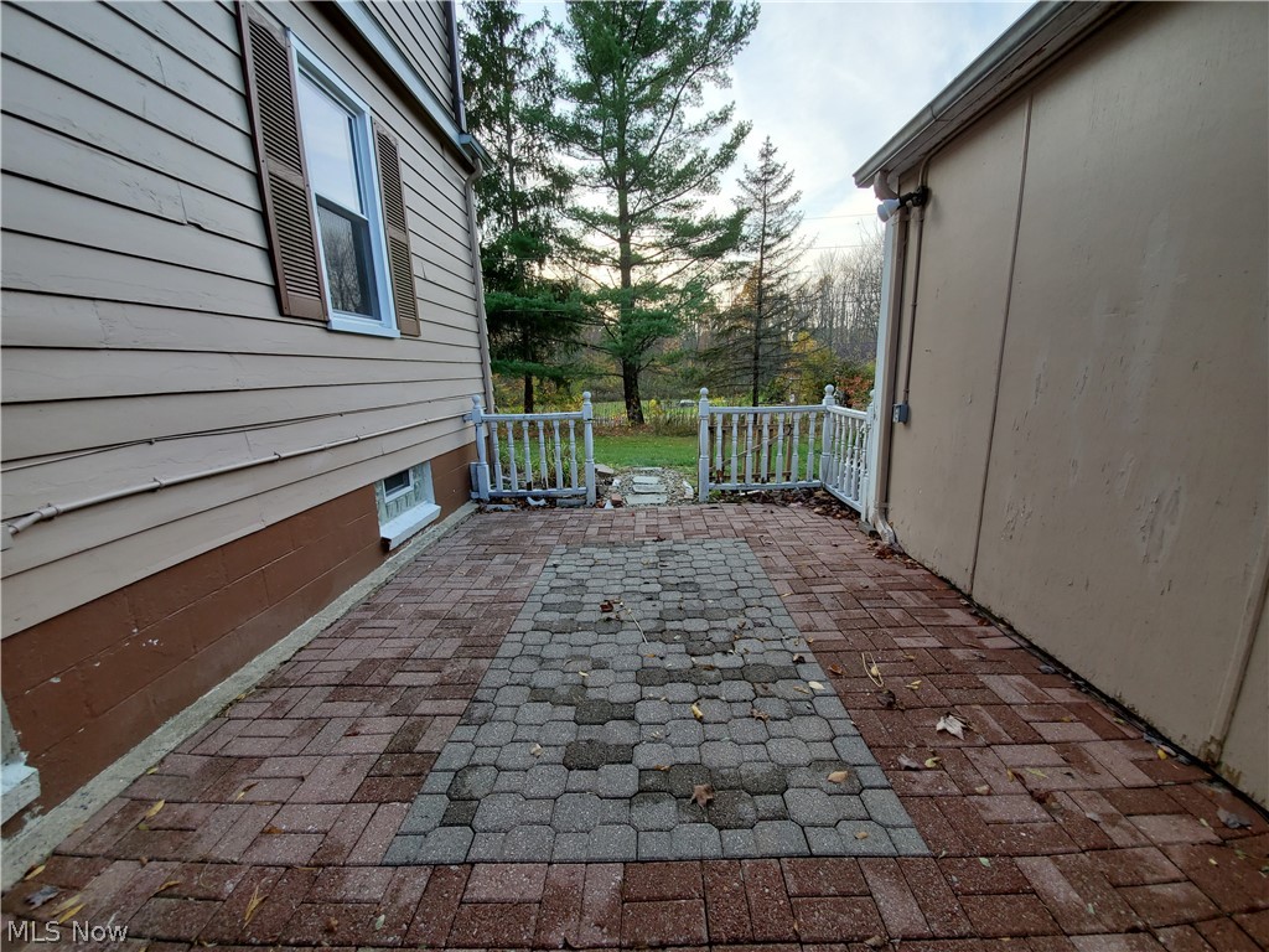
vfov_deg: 89.9
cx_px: 634
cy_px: 476
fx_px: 477
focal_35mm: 13
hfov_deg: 106.2
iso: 50
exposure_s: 1/125
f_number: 2.2
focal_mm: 1.8
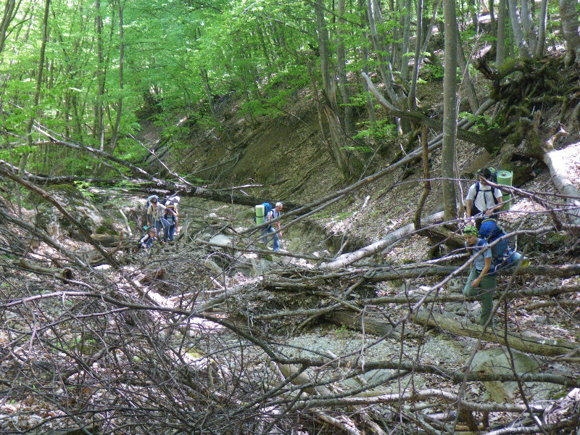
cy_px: 218
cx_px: 290
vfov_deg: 28.6
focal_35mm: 51
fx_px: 855
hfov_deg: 37.5
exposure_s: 1/60
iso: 400
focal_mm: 9.1
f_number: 4.4
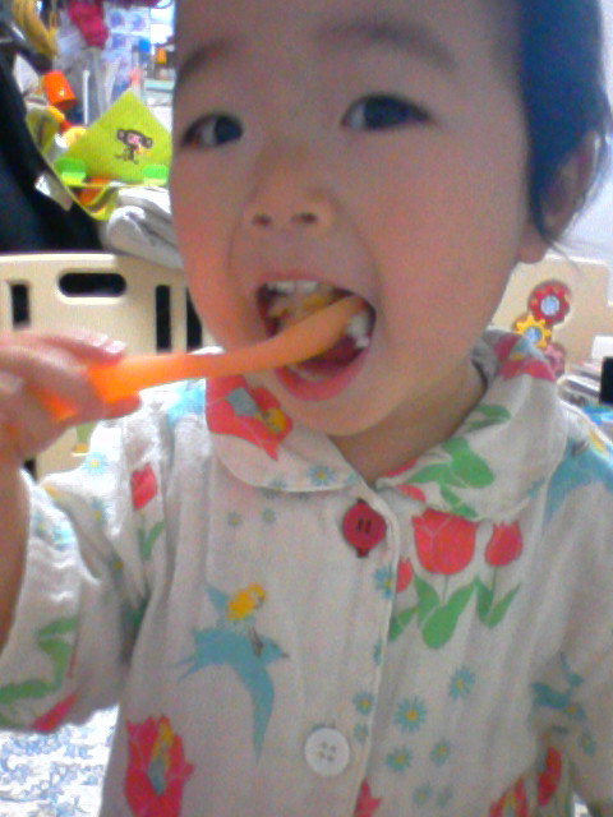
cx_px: 306
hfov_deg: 48.2
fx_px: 685
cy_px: 408
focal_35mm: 29
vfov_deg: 61.7
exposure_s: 1/9.71
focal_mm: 1.5
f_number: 2.8
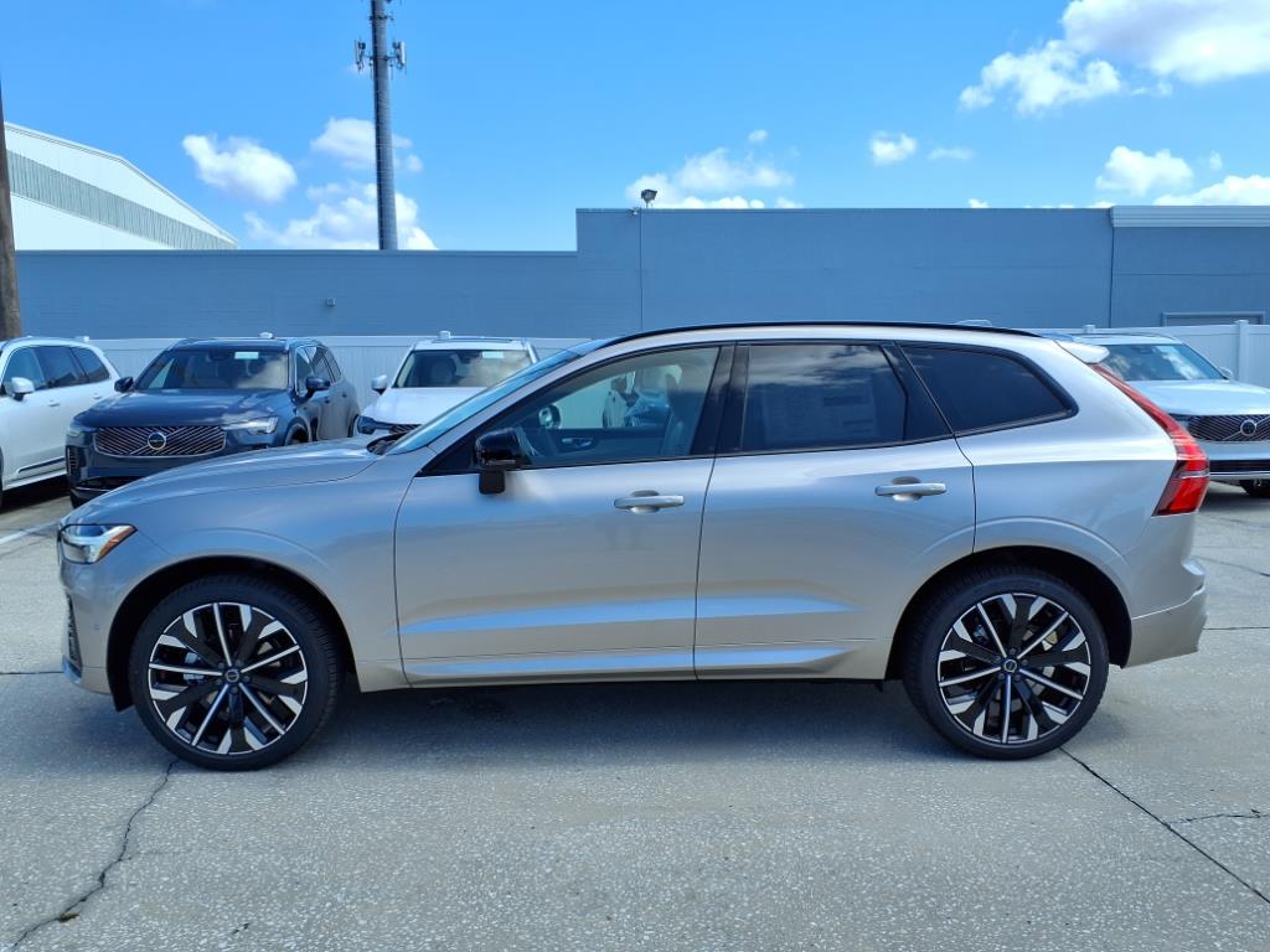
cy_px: 476
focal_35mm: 27
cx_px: 635
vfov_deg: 51.4
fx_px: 991
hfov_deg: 65.3
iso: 40
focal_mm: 3.58
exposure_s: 1/1667
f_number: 1.9
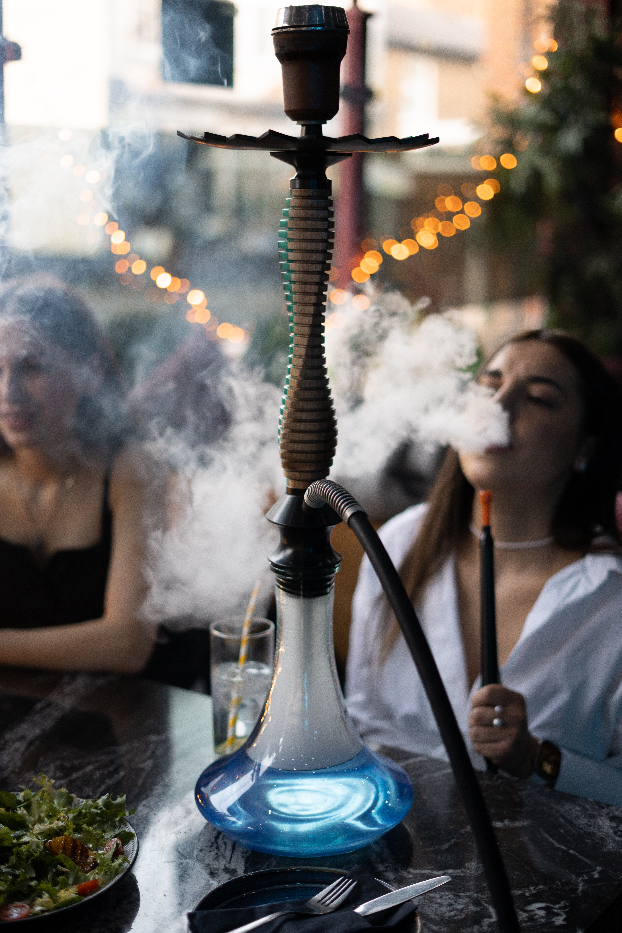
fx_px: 1296
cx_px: 311
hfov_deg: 27.0
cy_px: 466
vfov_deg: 39.6
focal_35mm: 50
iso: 400
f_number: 1.8
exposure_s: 1/250
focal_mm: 50
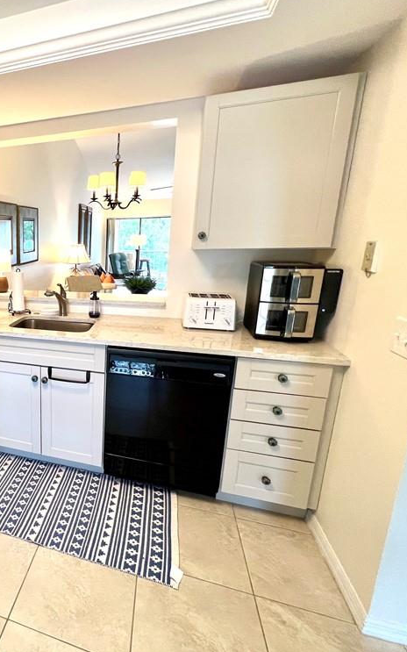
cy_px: 326
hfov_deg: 52.3
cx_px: 20
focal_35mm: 19
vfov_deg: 88.0
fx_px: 337
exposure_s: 1/60
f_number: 1.8
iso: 160
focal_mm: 1.57
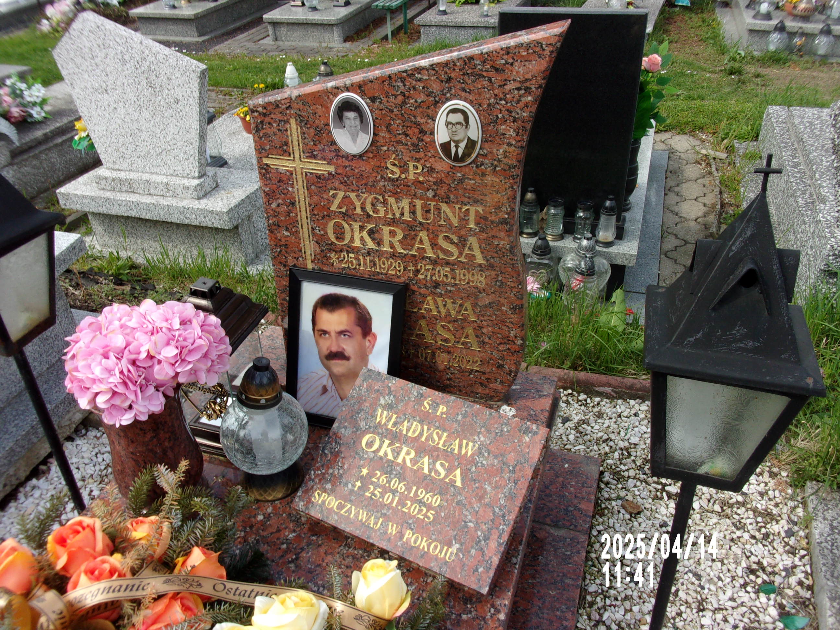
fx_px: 679
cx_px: 420
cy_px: 315
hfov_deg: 63.4
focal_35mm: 28
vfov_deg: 49.7
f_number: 10.8
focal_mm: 5.1
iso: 80
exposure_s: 1/50
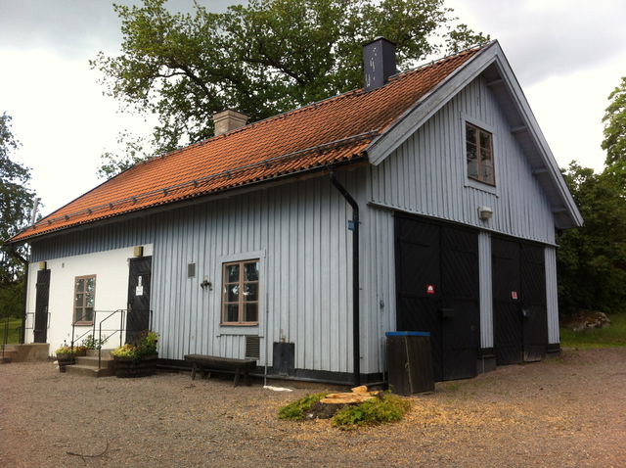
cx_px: 313
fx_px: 632
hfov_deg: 52.7
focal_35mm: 35
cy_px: 234
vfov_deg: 40.6
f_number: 2.8
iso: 80
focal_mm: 3.85
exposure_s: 1/262
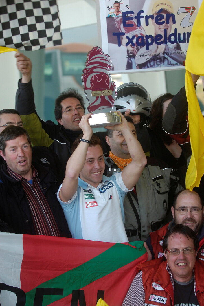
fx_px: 1003
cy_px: 152
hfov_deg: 11.6
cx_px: 102
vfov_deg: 17.4
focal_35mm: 118
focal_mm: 78
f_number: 2.8
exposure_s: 1/160
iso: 200
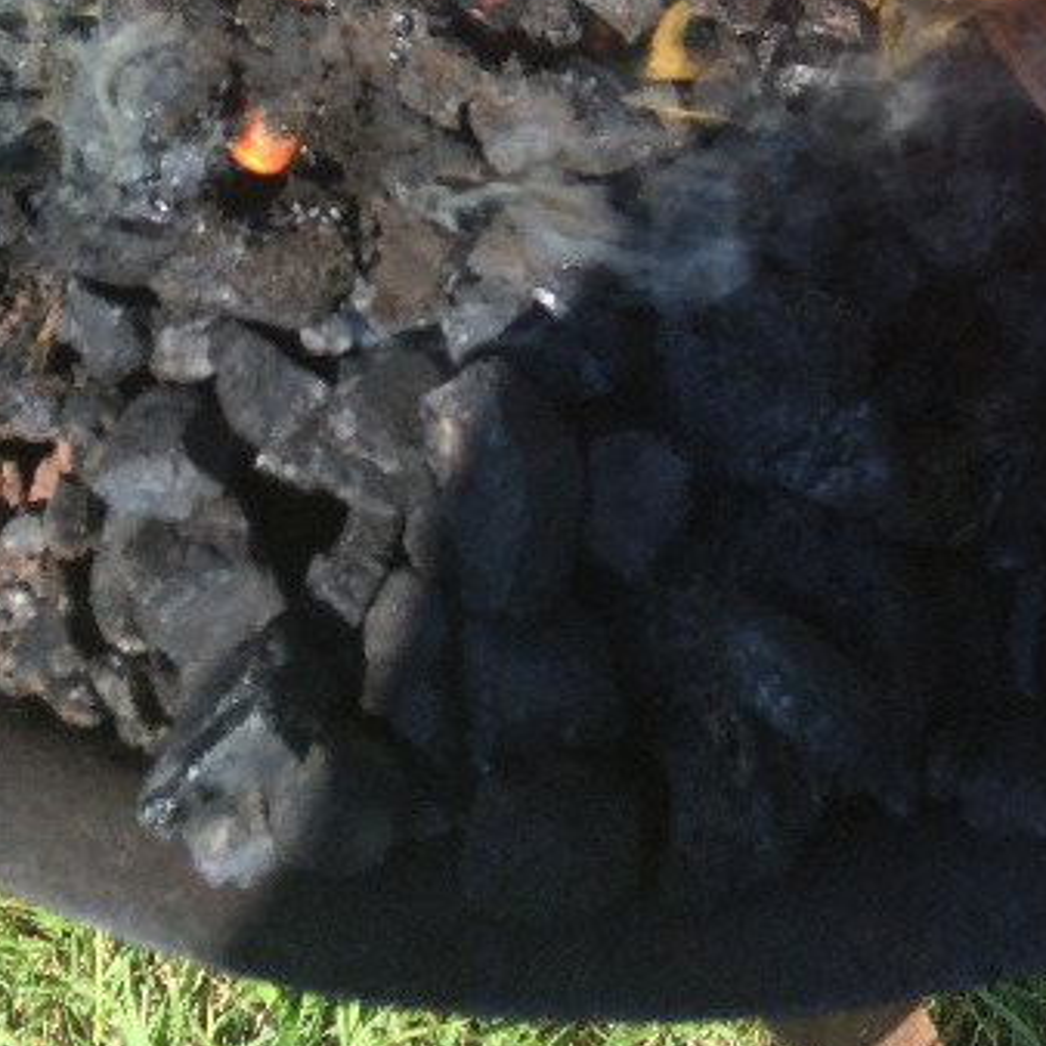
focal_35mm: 82
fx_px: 2803
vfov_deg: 18.5
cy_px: -557
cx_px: 823
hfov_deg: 20.9
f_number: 2.2
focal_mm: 4.15
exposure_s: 1/820
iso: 32
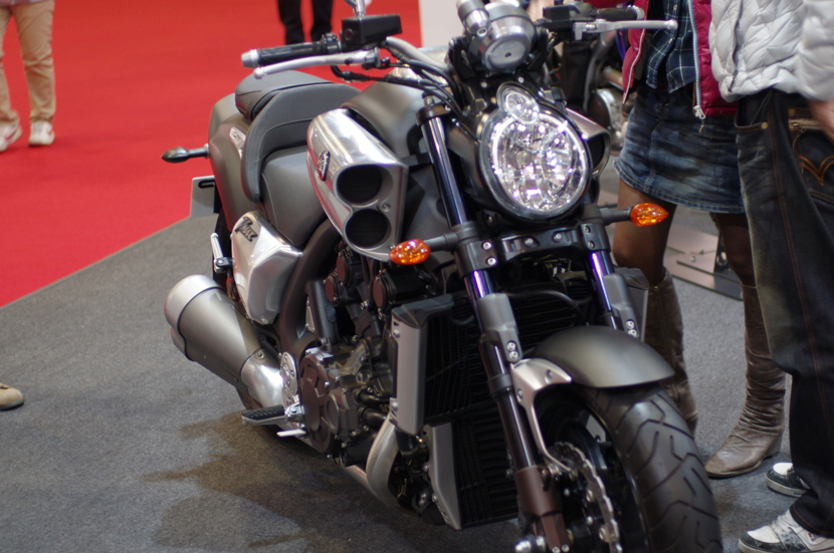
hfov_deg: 25.7
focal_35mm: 79
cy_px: 277
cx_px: 464
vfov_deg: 17.2
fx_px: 1828
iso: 400
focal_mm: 43
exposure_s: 1/60
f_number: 2
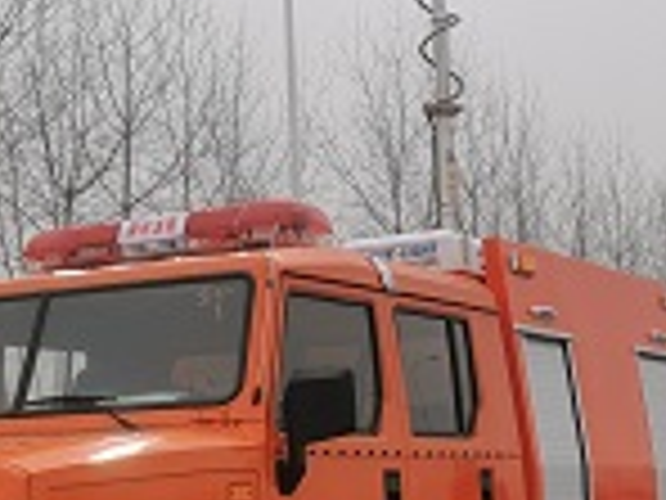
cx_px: 32
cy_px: 340
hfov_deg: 21.0
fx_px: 1751
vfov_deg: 16.2
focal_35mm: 91
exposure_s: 1/217
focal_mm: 5.58
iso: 50
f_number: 1.8
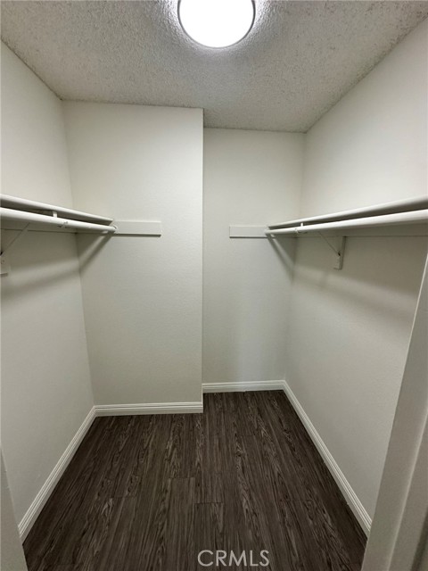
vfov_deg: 102.1
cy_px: 286
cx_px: 214
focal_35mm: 14
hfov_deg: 85.7
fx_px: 231
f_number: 2.2
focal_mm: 2.22
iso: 160
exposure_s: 1/120
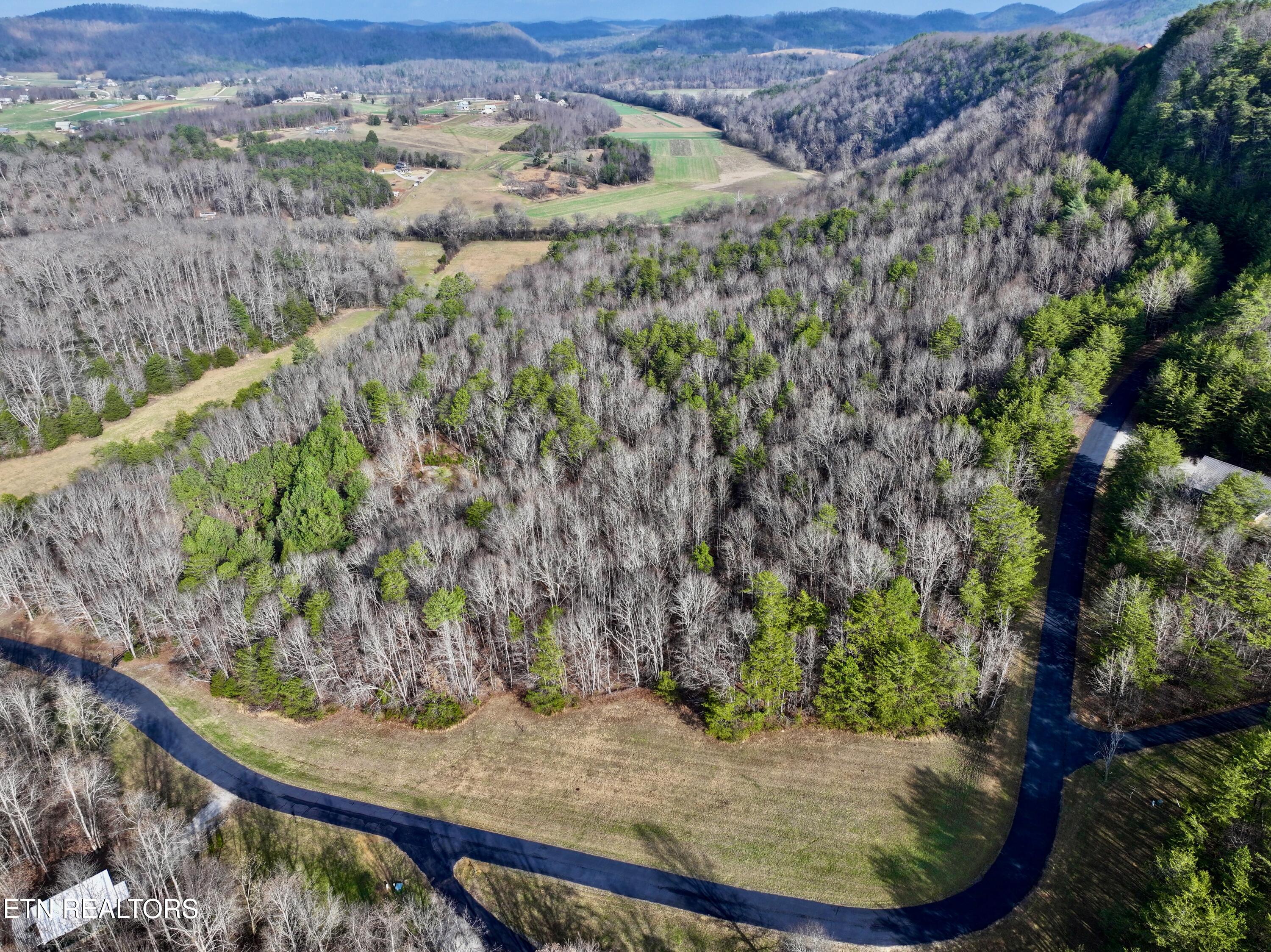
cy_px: 476
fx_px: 881
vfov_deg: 56.8
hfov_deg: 71.6
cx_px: 636
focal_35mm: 24
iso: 100
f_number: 2.8
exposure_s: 1/640
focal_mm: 12.29
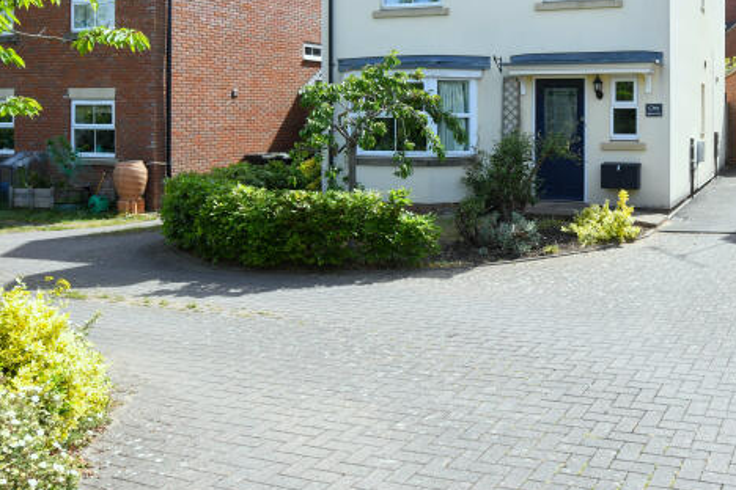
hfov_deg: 52.3
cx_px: 541
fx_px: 715
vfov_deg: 37.0
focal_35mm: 35
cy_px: 128
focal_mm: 16
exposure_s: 1/1000
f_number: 6.3
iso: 320
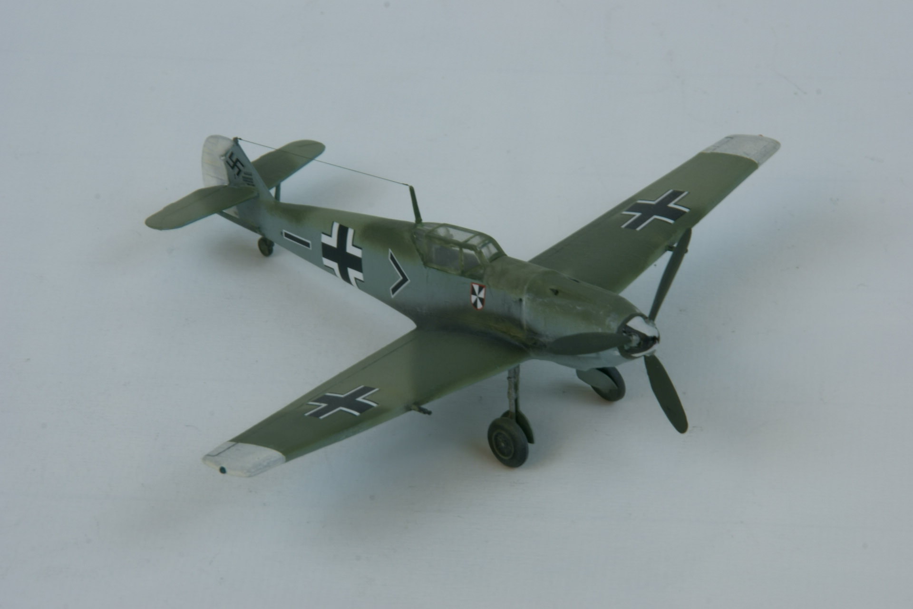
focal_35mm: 300
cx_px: 456
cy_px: 304
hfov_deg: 6.9
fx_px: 7608
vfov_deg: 4.6
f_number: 29
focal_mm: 200
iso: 80
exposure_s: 1
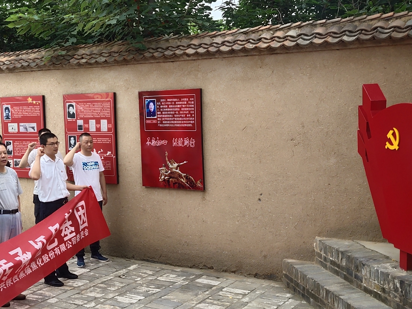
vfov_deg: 26.6
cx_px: 143
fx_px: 655
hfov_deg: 34.7
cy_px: 155
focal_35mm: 55
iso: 65
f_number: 1.8
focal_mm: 4.35
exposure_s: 1/100
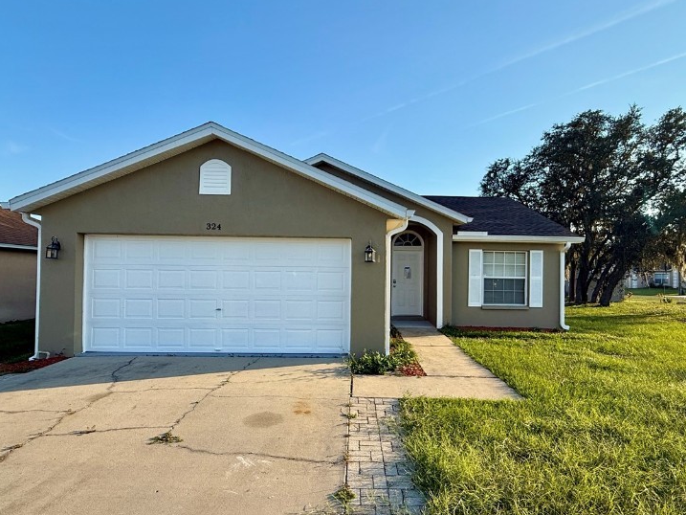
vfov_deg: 65.9
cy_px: 272
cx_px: 365
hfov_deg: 81.6
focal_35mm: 20
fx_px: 396
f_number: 2.2
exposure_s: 1/1001
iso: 50
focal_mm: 2.22
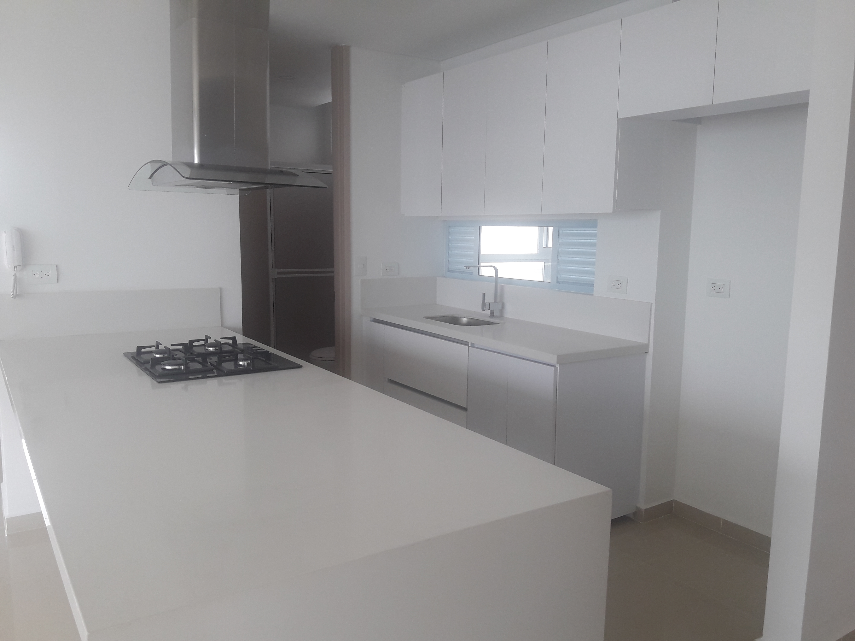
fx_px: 692
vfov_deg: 49.7
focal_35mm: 28
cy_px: 320
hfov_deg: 63.4
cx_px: 428
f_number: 1.9
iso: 50
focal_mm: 3.7
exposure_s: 1/60
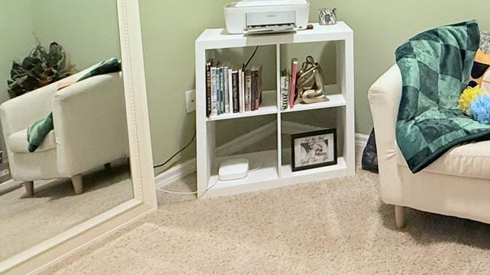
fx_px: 494
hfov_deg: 47.8
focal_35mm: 38
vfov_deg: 27.7
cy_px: -47
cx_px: 434
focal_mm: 2.22
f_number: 2.2
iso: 500
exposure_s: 1/60
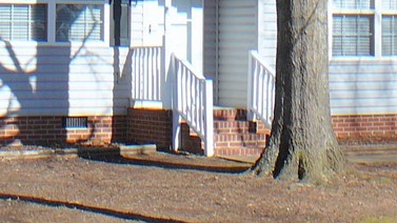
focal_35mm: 133
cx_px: 136
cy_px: 103
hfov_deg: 16.1
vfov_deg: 9.1
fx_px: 1400
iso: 80
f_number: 3.2
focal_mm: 6.7
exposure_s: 1/800
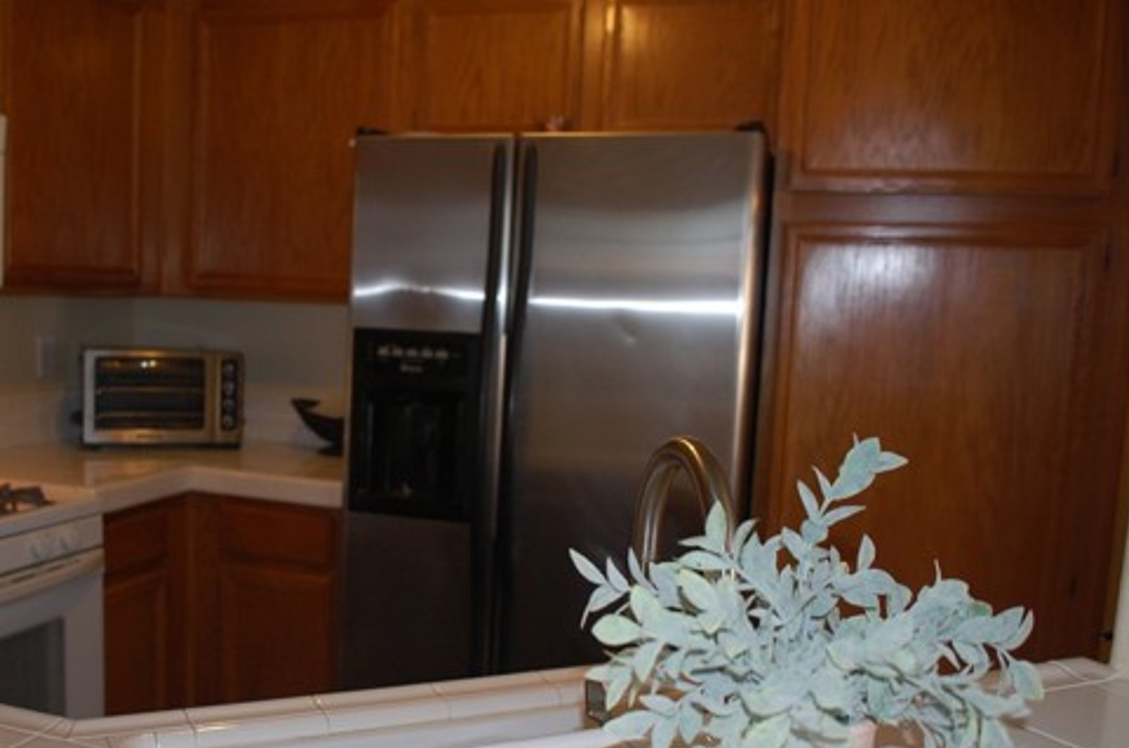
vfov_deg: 36.6
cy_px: 445
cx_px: 433
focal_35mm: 36
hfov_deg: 52.7
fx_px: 1127
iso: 400
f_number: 2.8
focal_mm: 18
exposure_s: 1/60
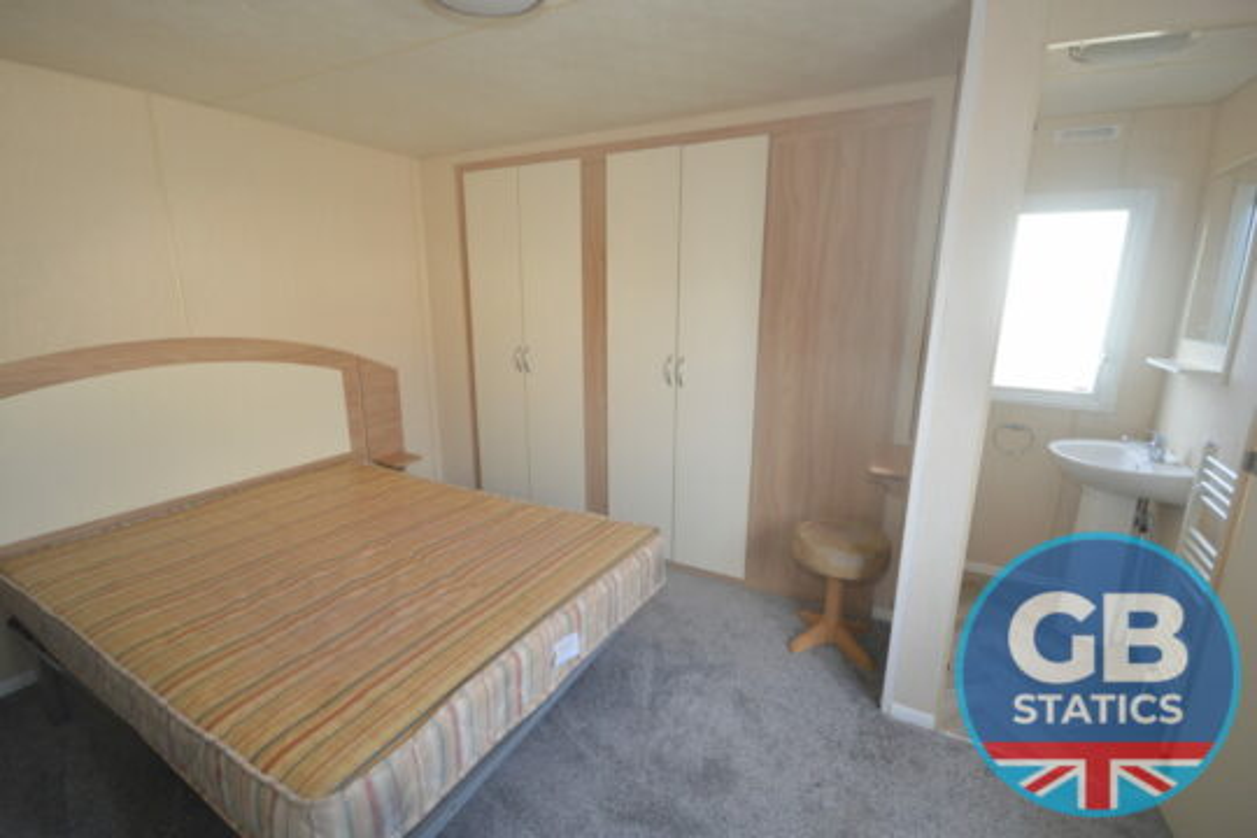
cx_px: 628
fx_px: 524
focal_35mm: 15
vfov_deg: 77.3
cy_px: 419
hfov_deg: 100.4
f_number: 4.5
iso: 400
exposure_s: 1/80
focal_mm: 10
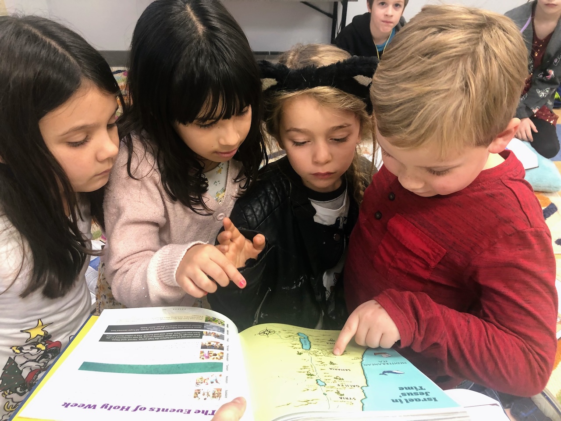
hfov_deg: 63.4
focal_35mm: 28
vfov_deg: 49.7
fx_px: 454
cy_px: 210
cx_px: 280
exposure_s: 1/15
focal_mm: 4
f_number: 1.8
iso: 40
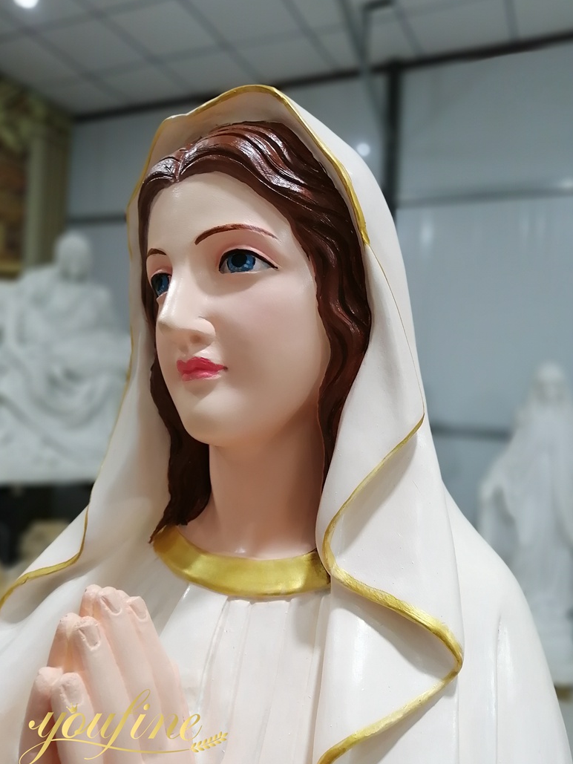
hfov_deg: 49.8
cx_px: 284
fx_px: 618
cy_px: 382
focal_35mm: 28
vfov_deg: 63.4
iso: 160
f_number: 1.8
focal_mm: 3.62
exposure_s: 1/33.3
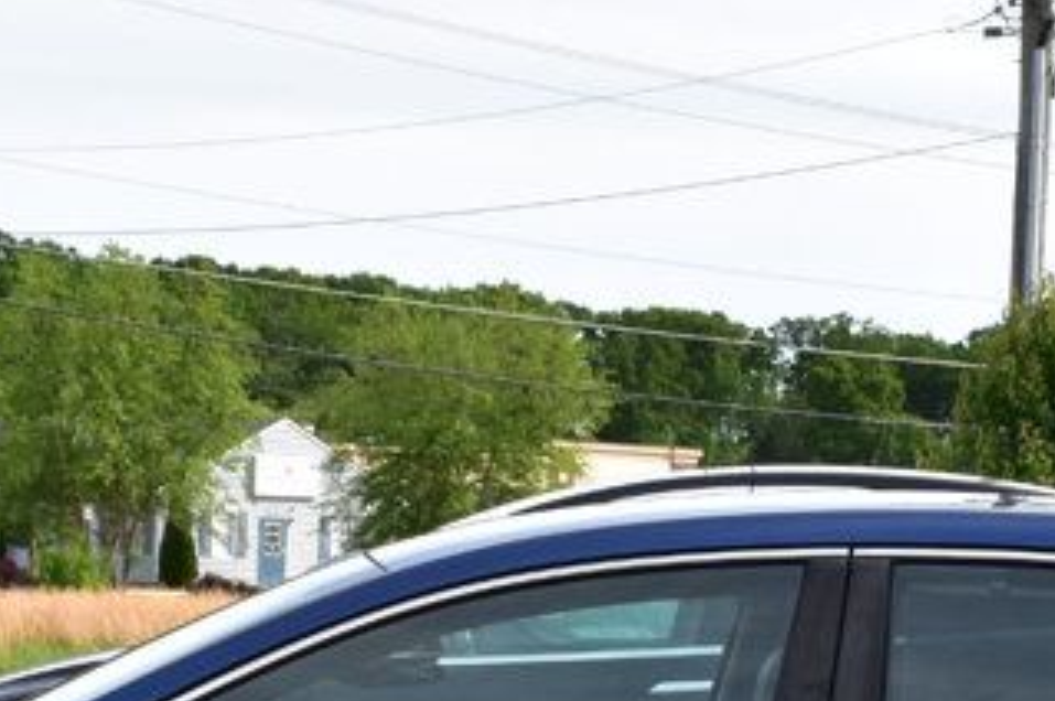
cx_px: 652
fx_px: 3952
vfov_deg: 9.9
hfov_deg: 15.2
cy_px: 913
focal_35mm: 135
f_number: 11
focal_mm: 28
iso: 400
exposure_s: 1/320
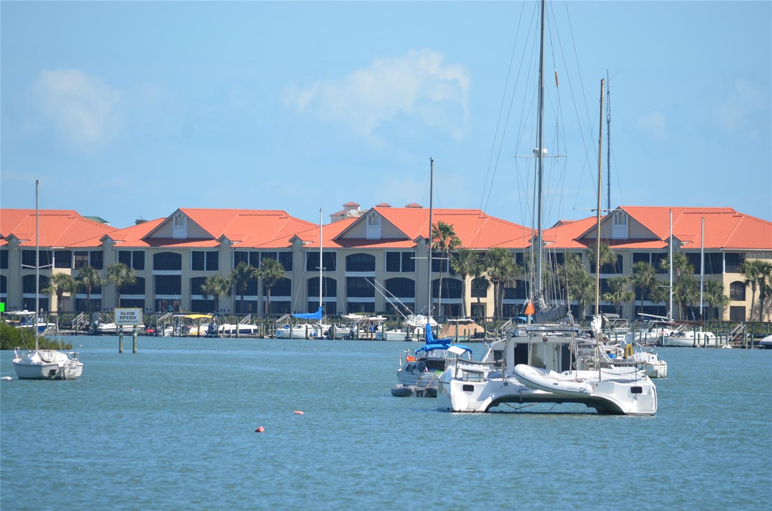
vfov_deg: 3.0
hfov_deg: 4.6
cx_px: 386
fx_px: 9628
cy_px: 256
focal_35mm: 450
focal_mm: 300
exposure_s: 1/800
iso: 200
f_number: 7.1
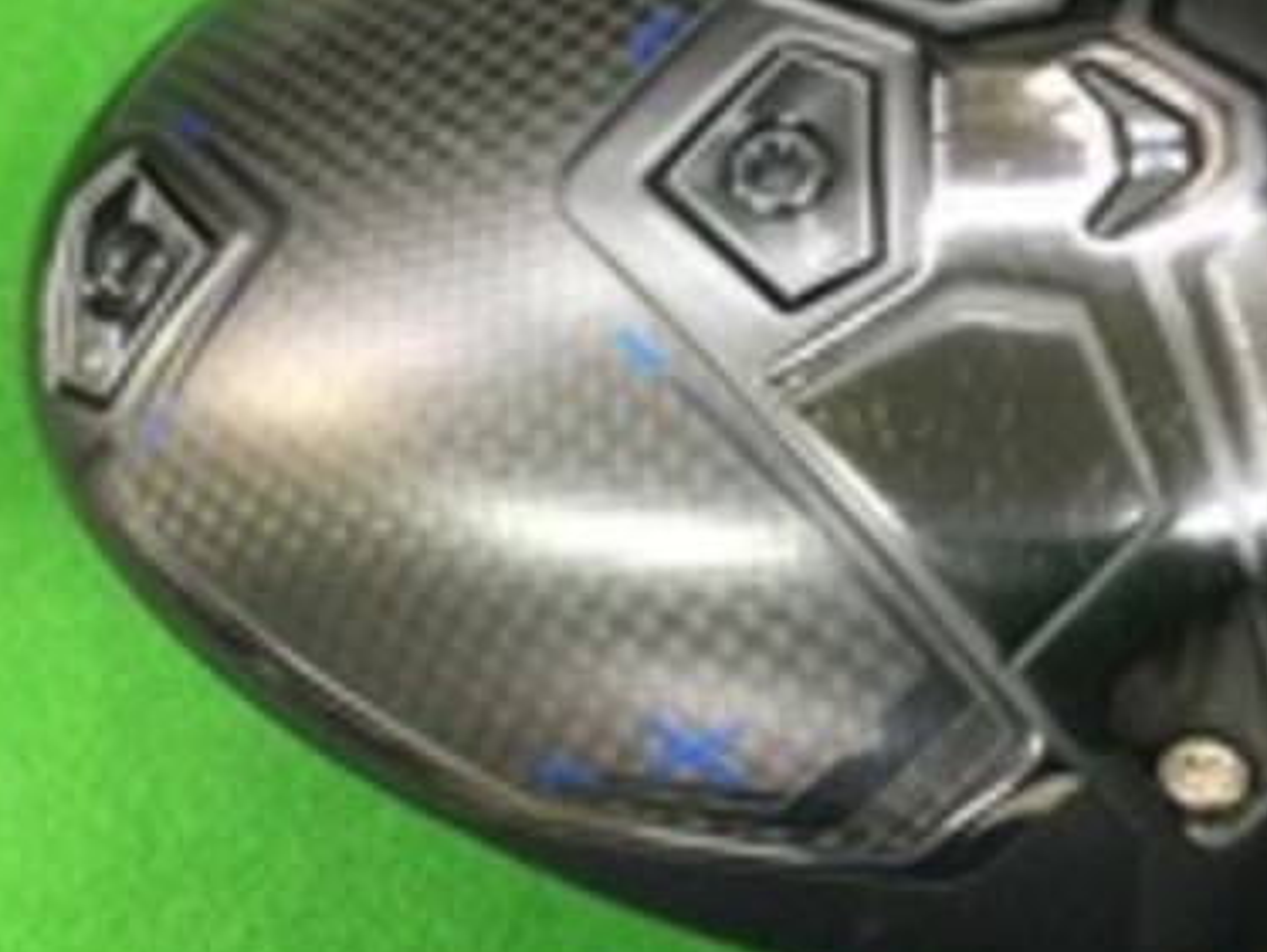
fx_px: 1941
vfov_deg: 27.5
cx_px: 779
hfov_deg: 36.0
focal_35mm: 53
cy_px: 512
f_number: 2.4
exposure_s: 1/30
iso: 200
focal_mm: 3.3
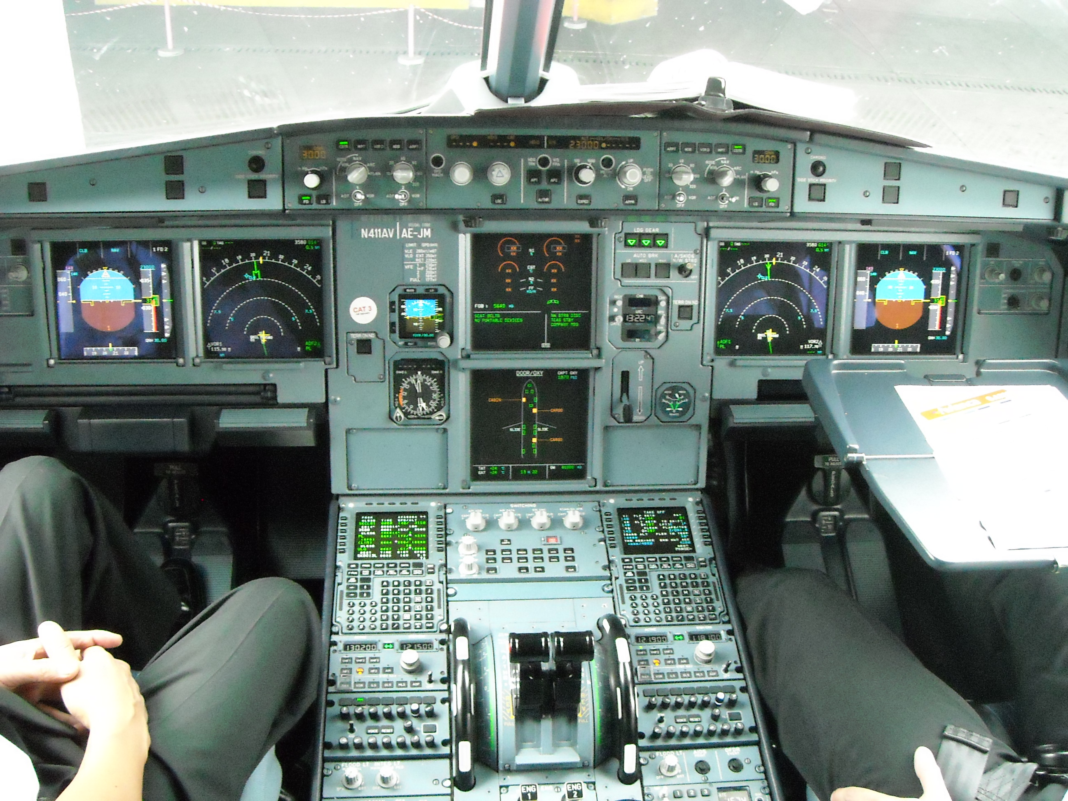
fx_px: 1080
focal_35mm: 35
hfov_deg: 52.6
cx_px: 534
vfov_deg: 40.7
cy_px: 400
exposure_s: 1/71
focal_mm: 5.7
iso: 800
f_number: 2.8
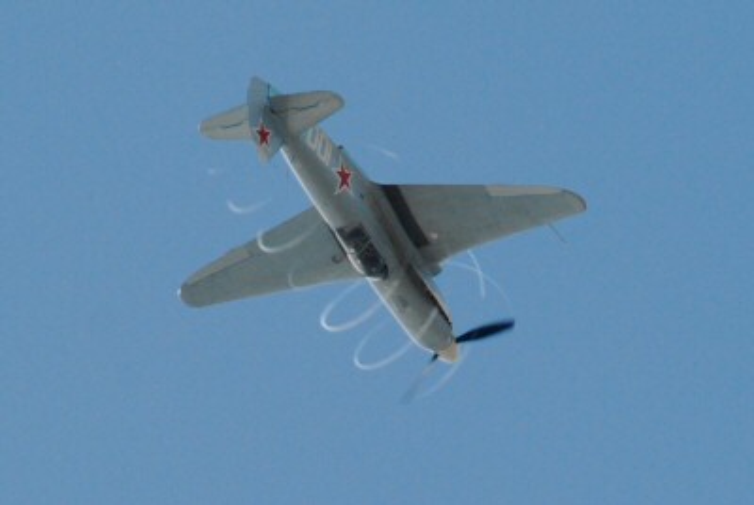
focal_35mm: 600
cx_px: 377
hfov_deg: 3.4
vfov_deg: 2.3
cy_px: 252
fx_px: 12585
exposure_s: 1/750
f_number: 9.5
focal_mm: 400
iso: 400
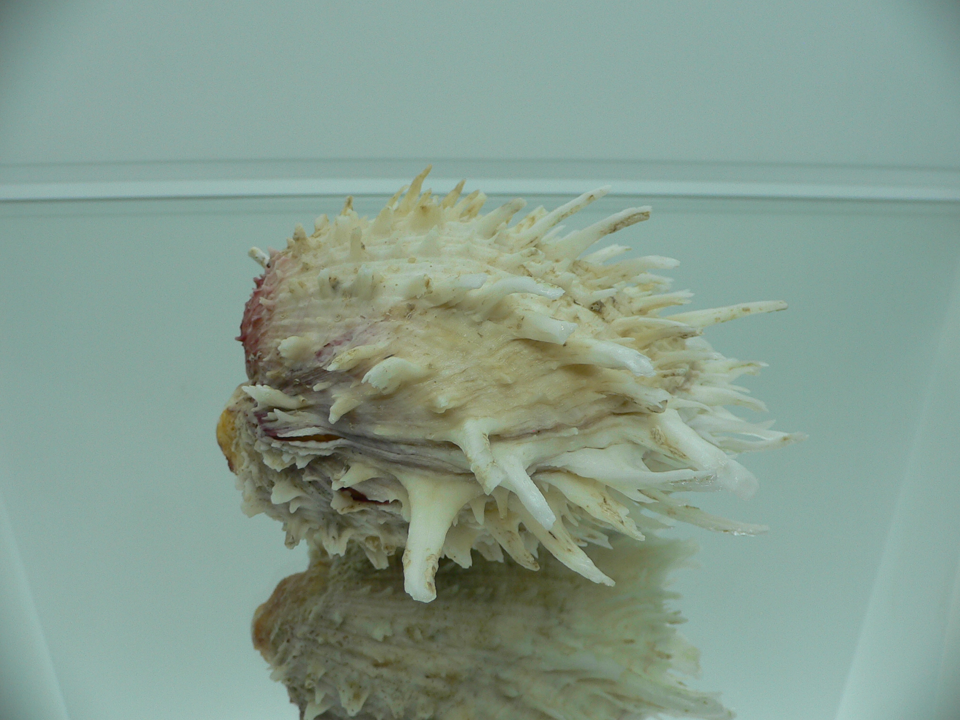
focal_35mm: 35
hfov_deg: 52.6
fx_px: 971
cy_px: 360
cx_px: 480
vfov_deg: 40.7
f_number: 2.8
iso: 80
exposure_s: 1/80
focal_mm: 4.6
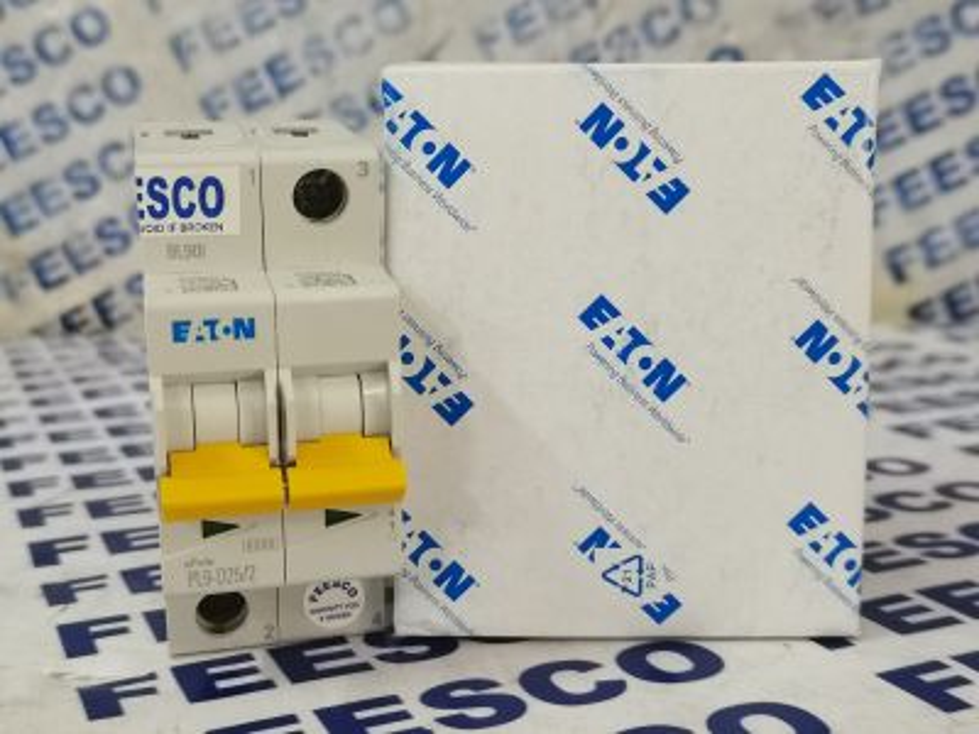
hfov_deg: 42.9
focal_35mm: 44
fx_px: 1244
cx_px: 490
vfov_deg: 32.9
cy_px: 367
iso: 500
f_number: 1.8
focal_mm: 5.58
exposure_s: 1/40
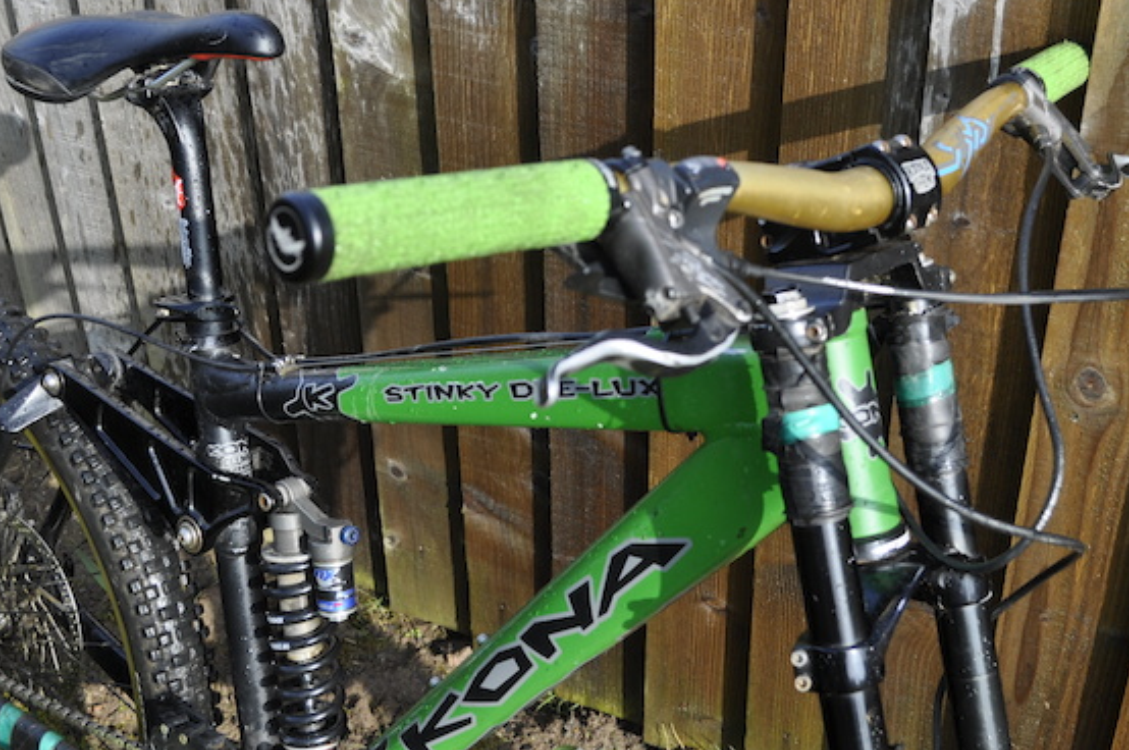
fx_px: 1629
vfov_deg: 25.9
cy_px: 282
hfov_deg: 38.2
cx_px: 636
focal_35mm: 52
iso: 200
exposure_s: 1/160
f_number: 6.3
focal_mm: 24
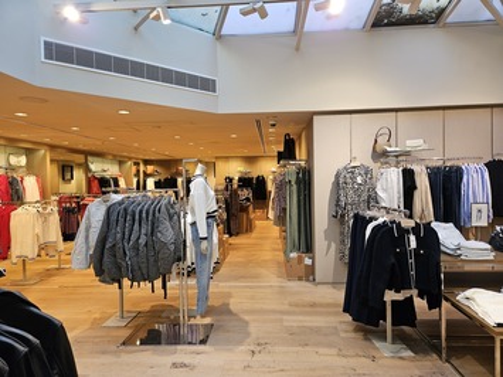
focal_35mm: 23
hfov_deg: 73.9
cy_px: 188
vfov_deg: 58.9
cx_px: 252
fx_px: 334
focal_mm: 5.4
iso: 100
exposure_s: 1/100
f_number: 1.8
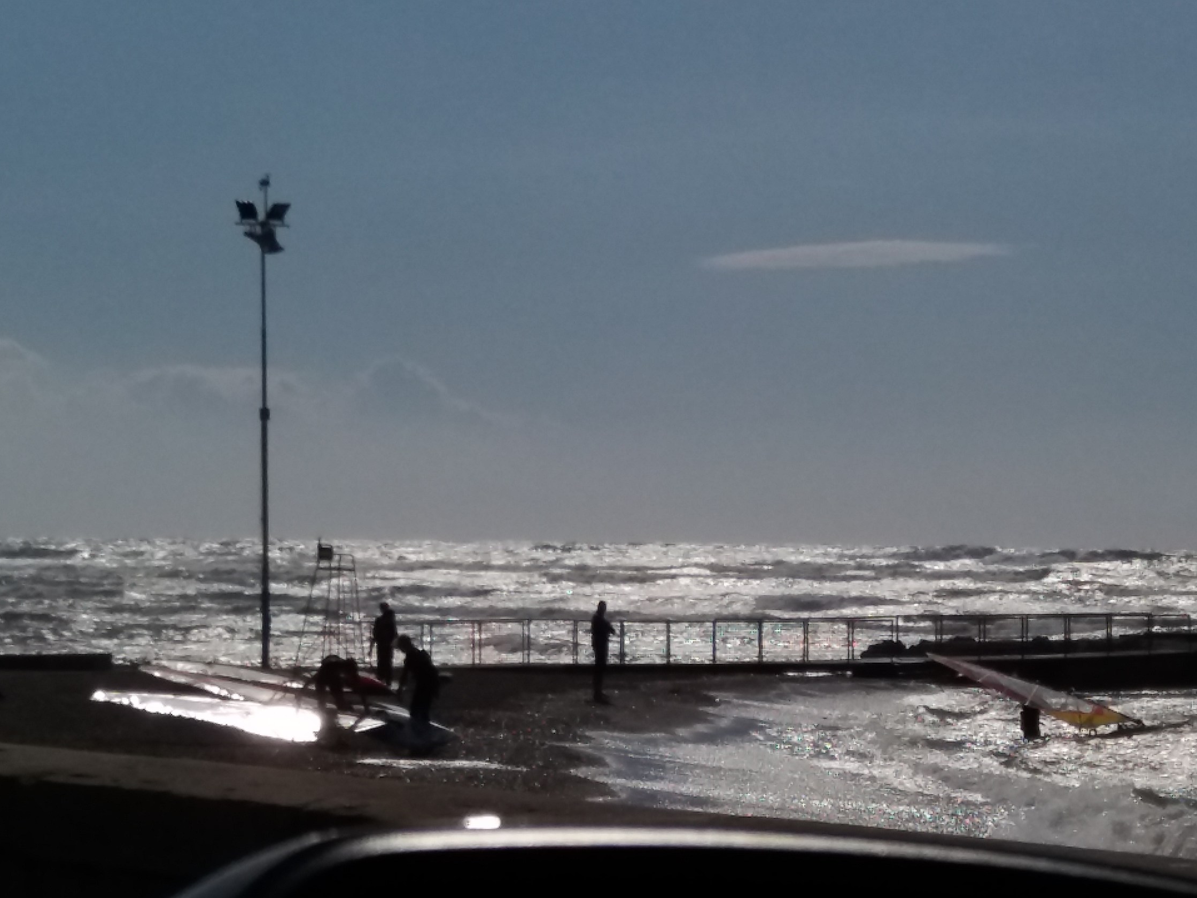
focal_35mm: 30
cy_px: 481
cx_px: 582
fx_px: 1037
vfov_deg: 46.8
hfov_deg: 60.0
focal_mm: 3.7
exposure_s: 1/15612
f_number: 1.9
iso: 64
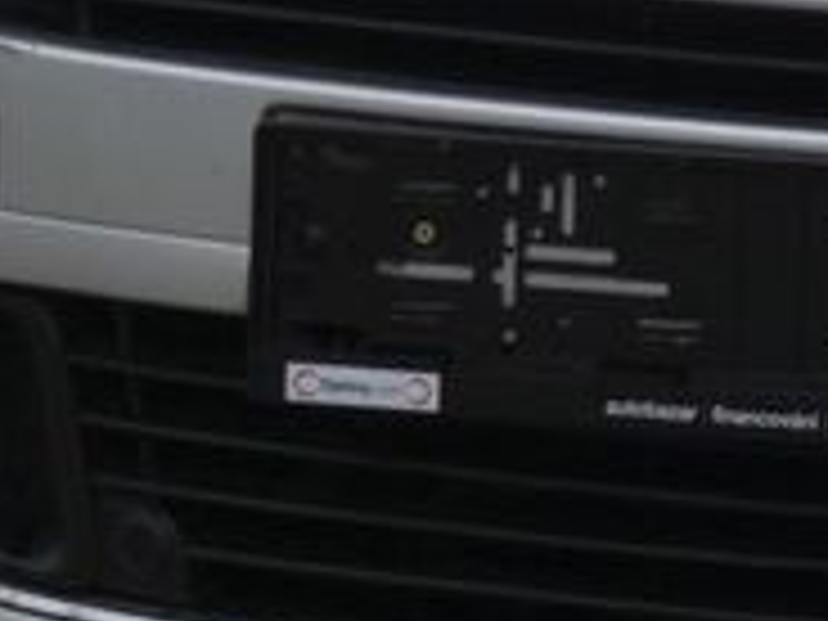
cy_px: -112
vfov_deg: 2.3
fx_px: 15332
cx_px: 1688
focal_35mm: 641
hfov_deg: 3.1
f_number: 5
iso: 80
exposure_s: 1/80
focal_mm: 20.5
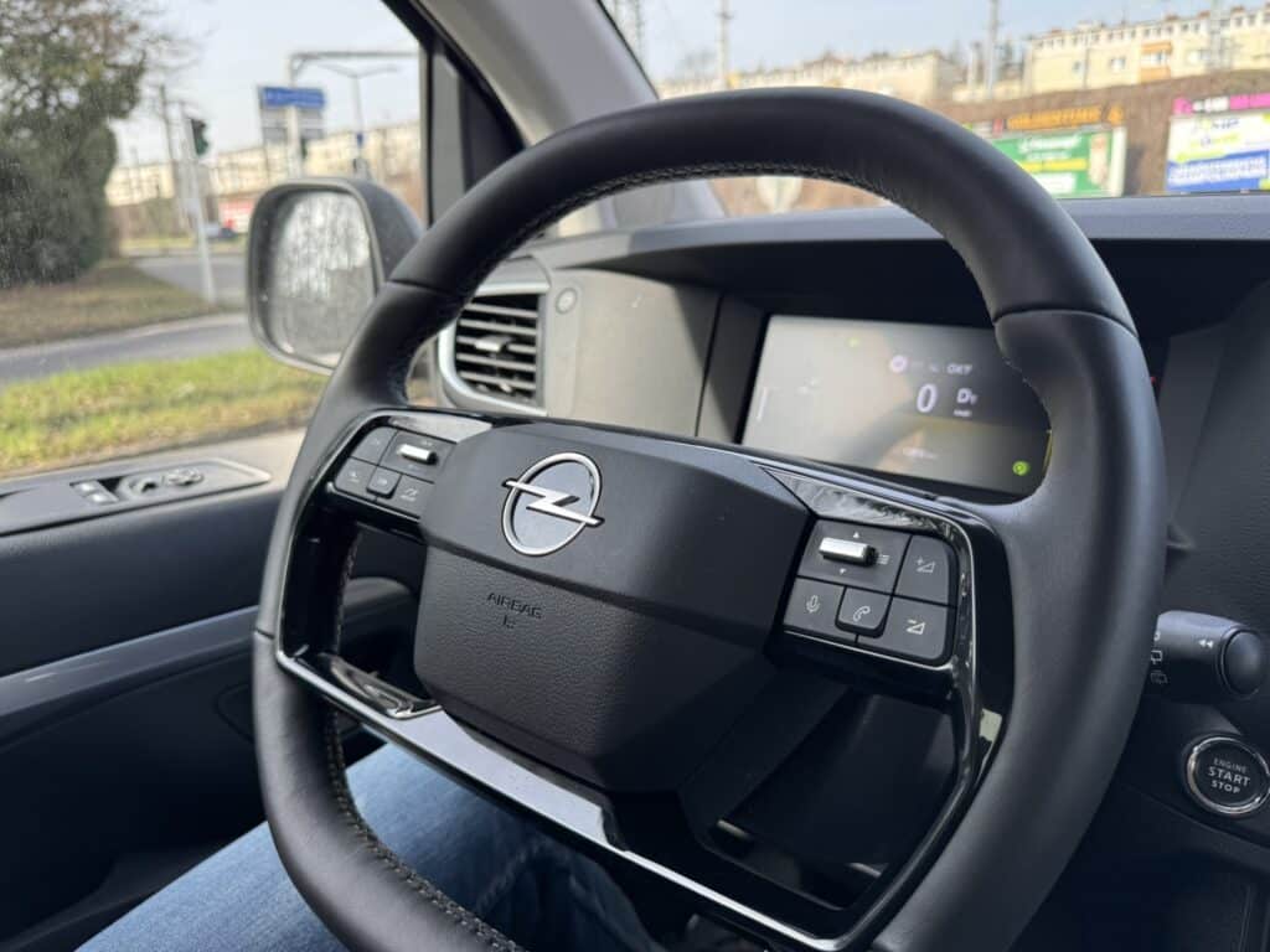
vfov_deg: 56.8
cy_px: 476
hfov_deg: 71.6
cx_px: 635
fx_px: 881
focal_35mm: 24
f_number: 1.78
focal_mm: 6.76
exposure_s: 1/372
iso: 80
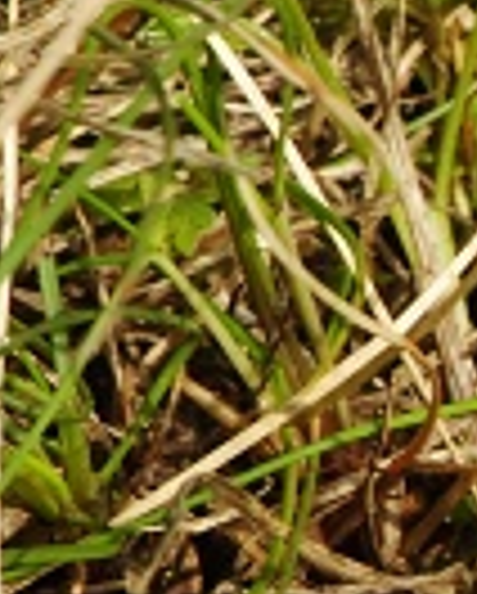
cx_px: 1796
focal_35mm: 725
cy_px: 410
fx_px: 12762
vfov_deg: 2.7
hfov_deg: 2.1
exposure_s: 1/100
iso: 100
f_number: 13
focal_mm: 85
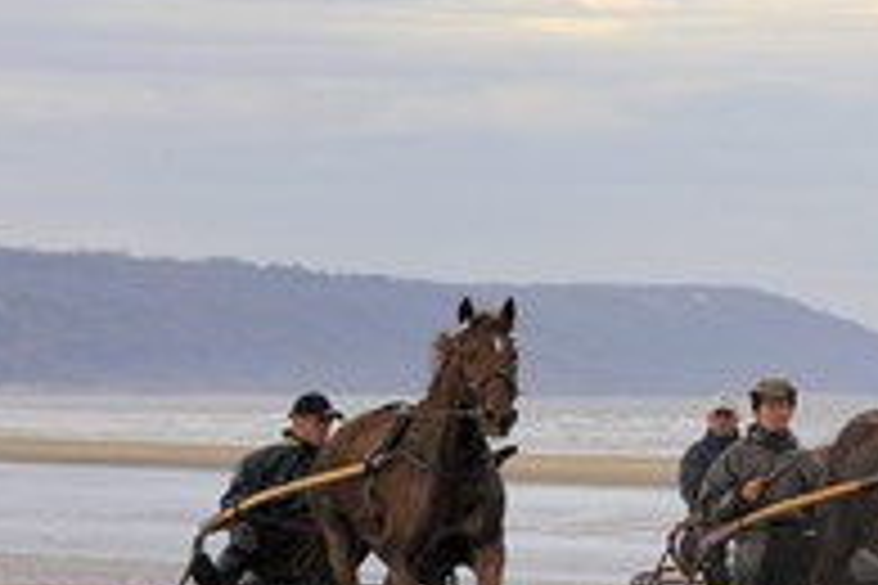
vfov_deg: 4.3
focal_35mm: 323
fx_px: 7877
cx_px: 910
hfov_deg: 6.4
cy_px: 526
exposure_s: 1/200
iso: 400
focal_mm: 150
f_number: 10
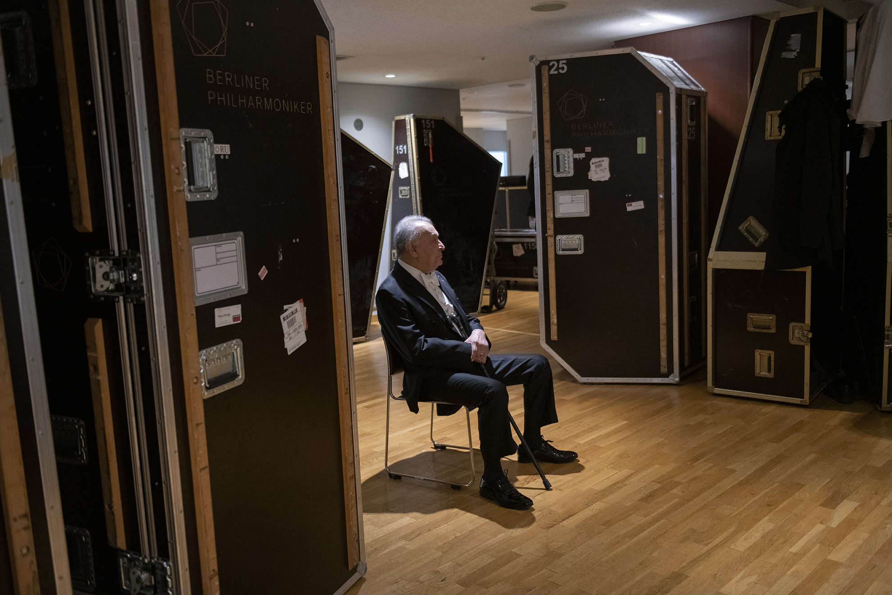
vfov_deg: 41.1
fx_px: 793
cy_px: 298
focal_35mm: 32
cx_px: 446
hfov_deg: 58.7
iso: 3200
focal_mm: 32
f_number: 2.8
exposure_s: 1/125
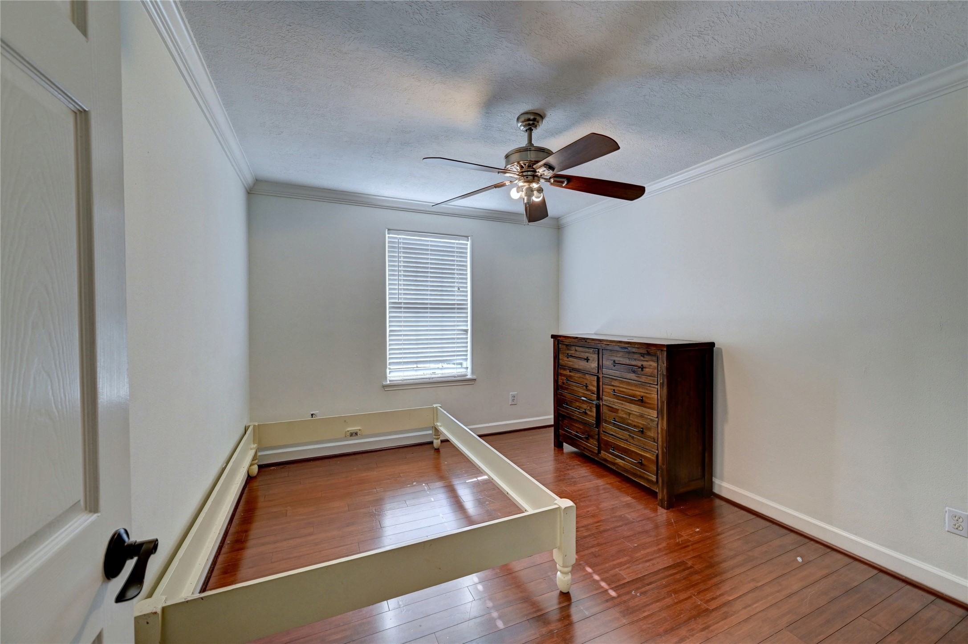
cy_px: 322
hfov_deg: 104.3
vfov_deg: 81.1
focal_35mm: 14
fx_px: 376
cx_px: 484
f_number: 8
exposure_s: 1/15
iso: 400
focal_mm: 14
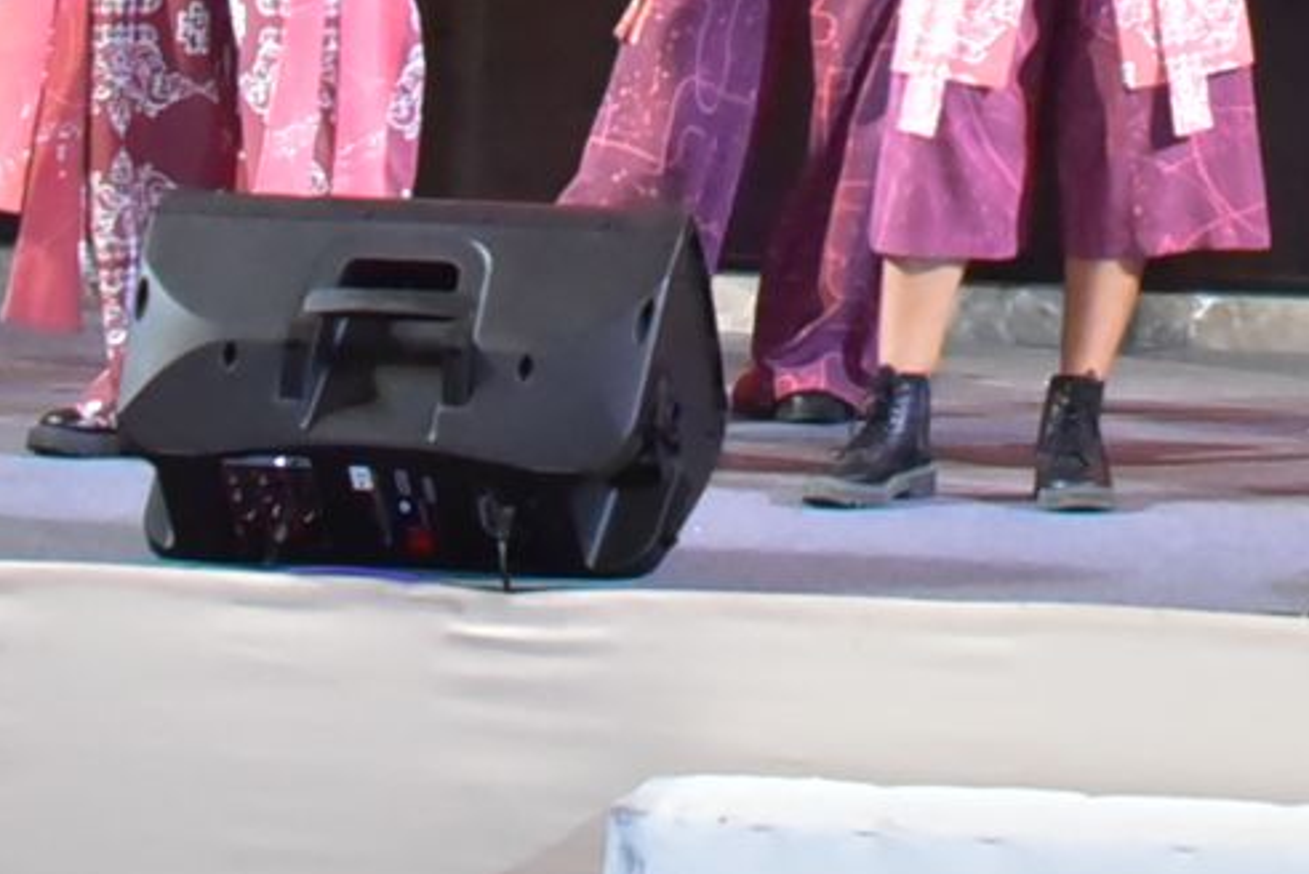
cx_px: 1448
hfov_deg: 12.4
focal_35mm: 163
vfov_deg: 7.9
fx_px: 5930
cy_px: -1041
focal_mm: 32
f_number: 6.3
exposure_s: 1/200
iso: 6400
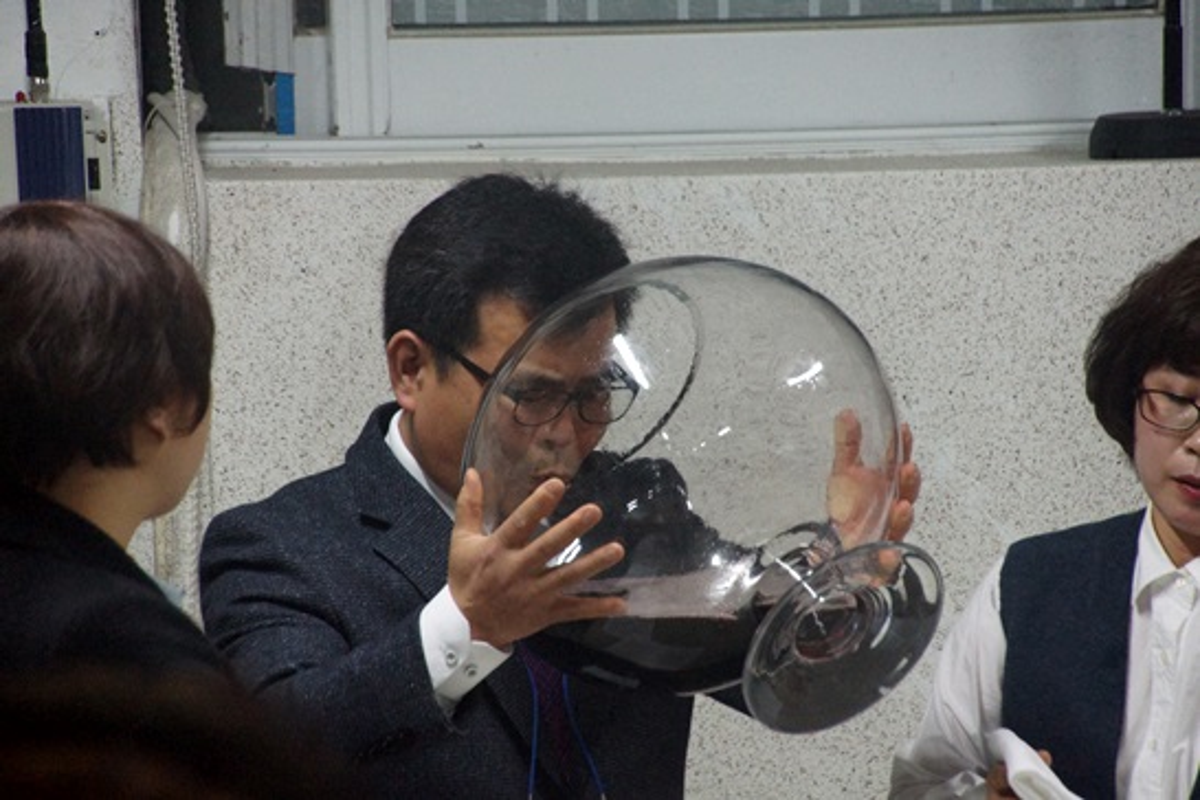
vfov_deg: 4.6
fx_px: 9999
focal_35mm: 300
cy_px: 400
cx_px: 600
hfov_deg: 6.9
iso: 1600
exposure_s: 1/125
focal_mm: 200
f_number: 6.3
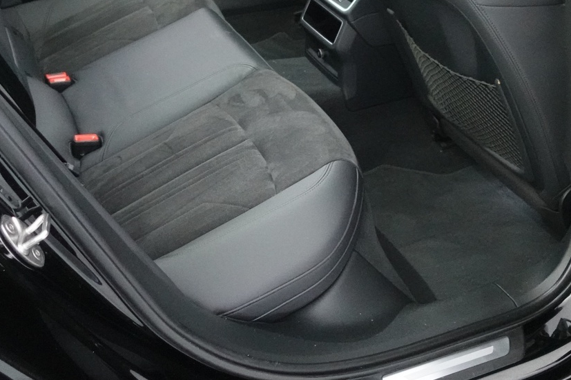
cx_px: 278
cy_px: 116
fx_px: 745
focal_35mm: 47
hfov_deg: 41.9
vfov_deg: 28.4
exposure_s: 1/80
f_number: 1.8
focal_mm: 9.4
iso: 4000
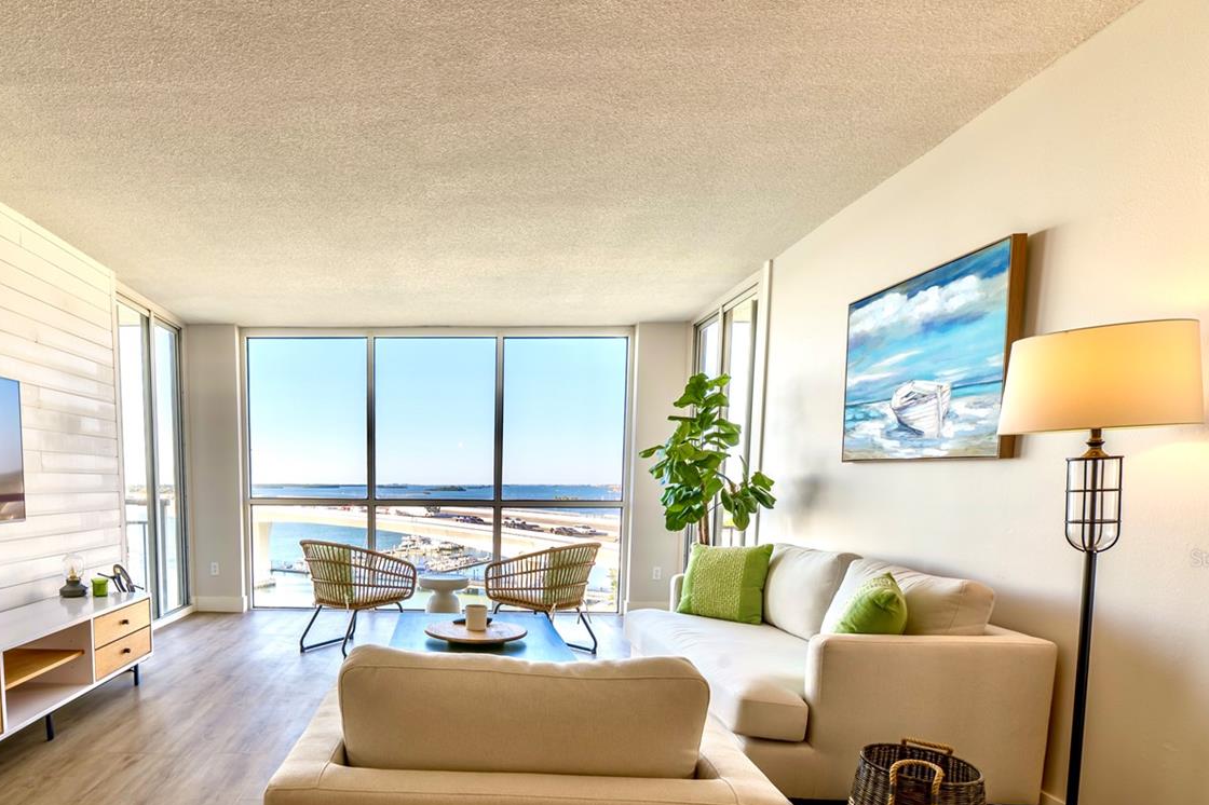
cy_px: 558
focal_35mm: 20
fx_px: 671
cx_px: 423
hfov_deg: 81.7
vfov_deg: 59.9
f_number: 9
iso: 64
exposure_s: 1/100
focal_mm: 14
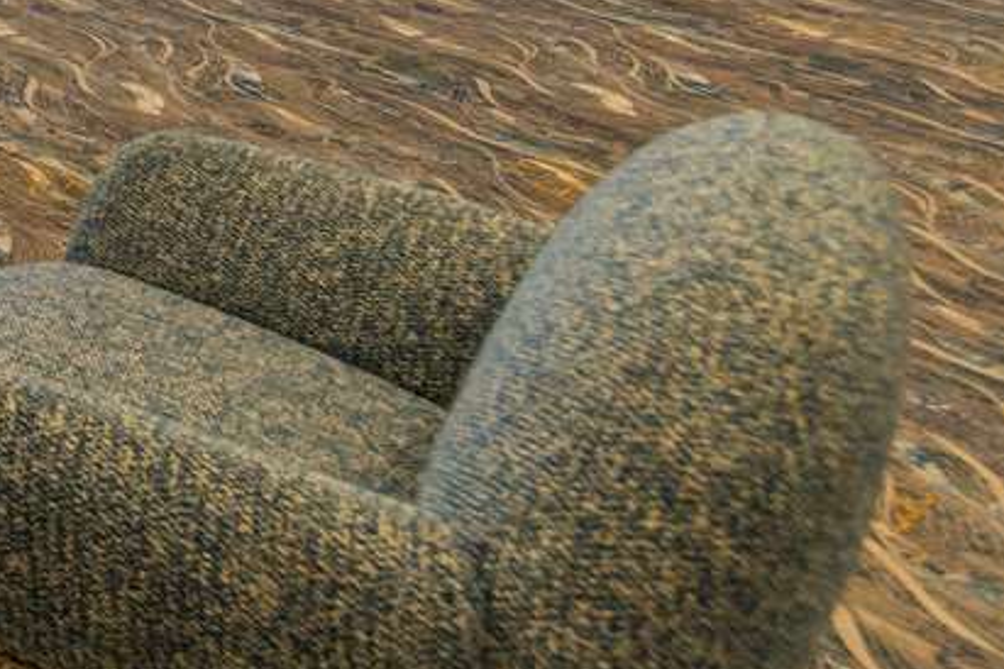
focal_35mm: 62
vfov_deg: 19.8
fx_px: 1729
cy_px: -239
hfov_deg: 21.4
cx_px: -799
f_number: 8
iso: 800
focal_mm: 17
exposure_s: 1/40
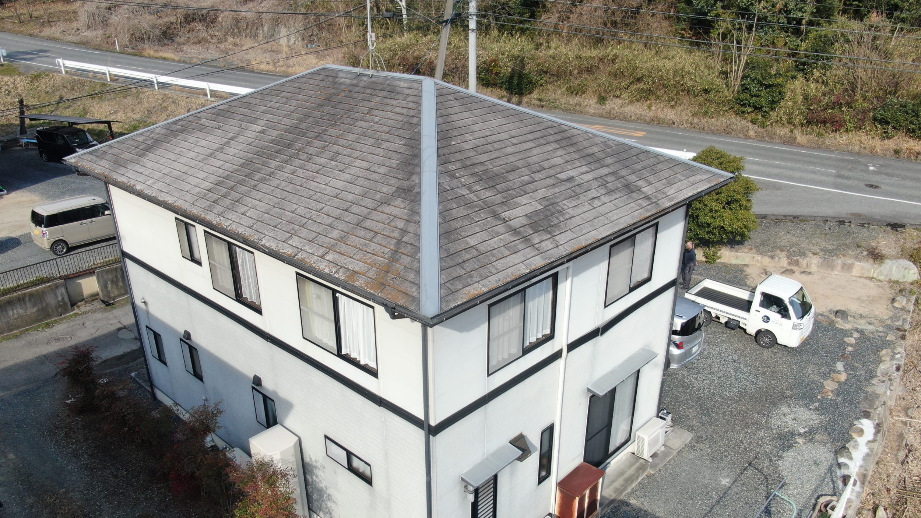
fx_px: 708
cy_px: 312
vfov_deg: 40.0
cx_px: 450
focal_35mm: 29
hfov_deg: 66.1
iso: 100
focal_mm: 4.58
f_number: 2.9
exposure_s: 1/640
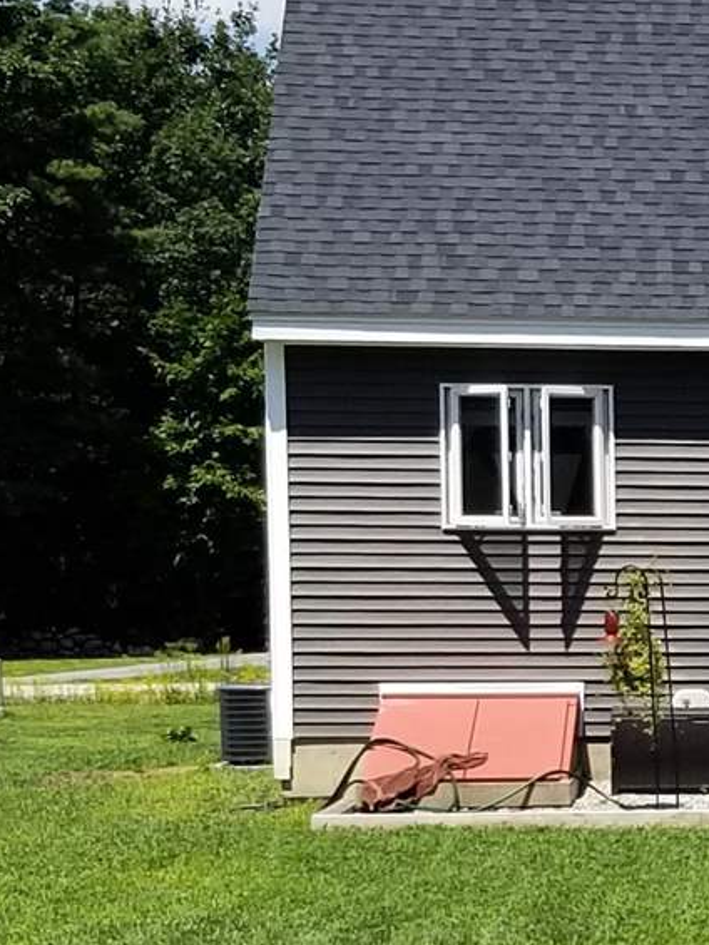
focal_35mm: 106
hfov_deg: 12.7
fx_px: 2894
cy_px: 798
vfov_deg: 18.3
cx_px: 1291
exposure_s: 1/2538
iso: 50
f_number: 1.7
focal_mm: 4.25
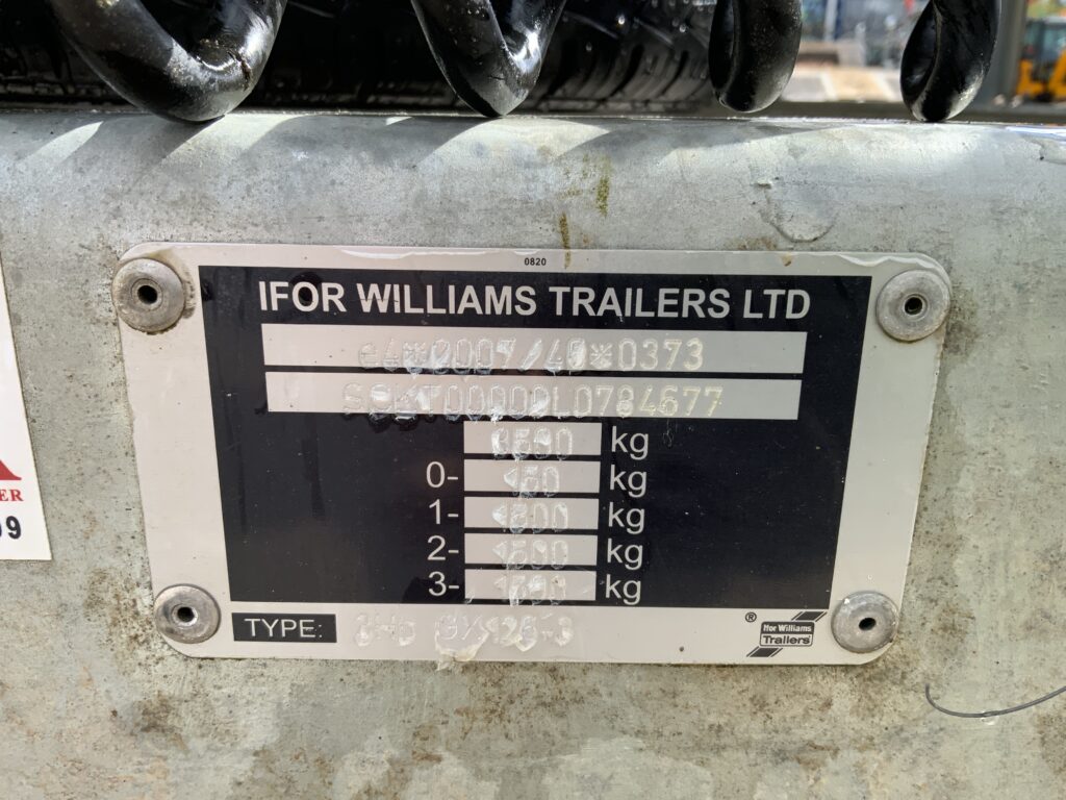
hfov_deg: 61.7
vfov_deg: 48.2
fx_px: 893
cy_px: 400
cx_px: 533
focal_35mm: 29
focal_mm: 3
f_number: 1.8
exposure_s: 1/365
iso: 16
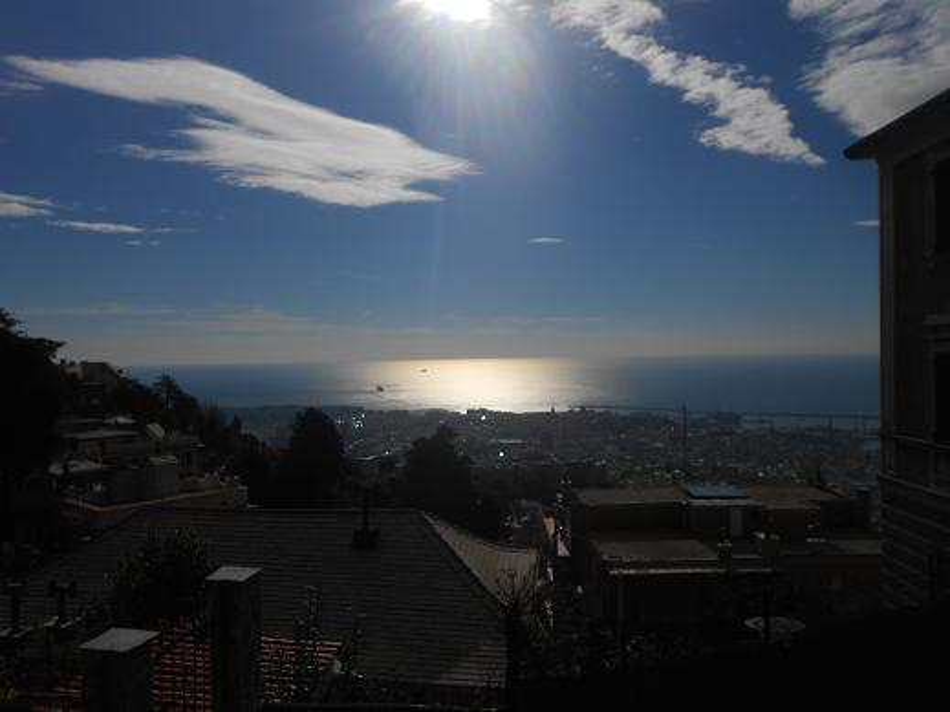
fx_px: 713
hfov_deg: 67.3
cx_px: 475
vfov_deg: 53.0
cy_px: 356
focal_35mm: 26
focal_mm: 4.6
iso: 80
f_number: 8
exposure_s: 1/2000
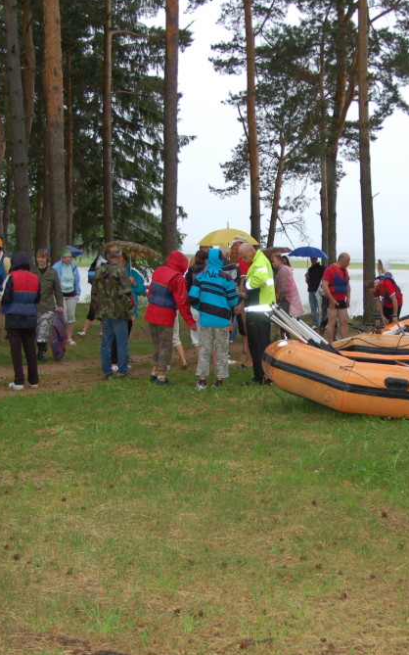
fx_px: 959
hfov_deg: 23.9
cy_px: 324
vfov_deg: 37.7
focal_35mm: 54
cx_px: 288
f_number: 3.8
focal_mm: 23
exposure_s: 1/320
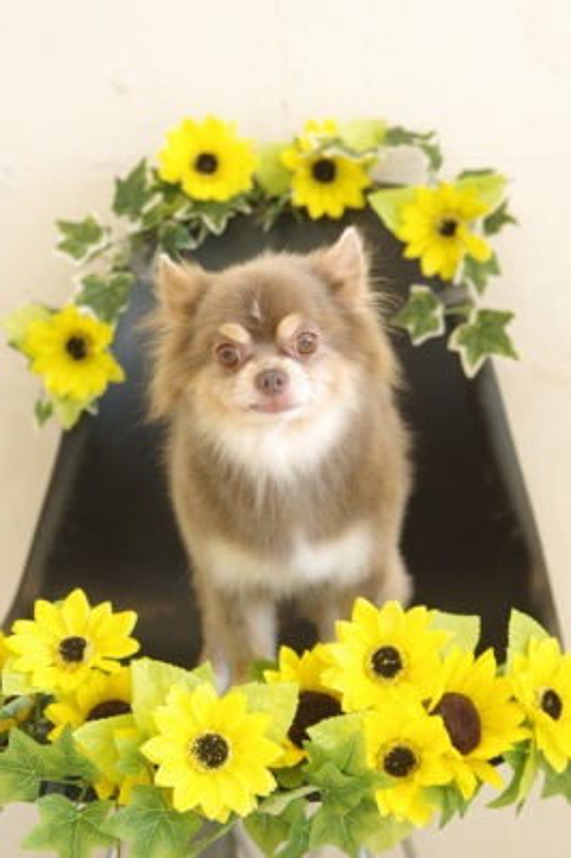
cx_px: 286
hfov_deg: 16.6
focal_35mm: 82
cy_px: 429
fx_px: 1954
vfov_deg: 24.8
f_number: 4
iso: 1600
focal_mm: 55
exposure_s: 1/100
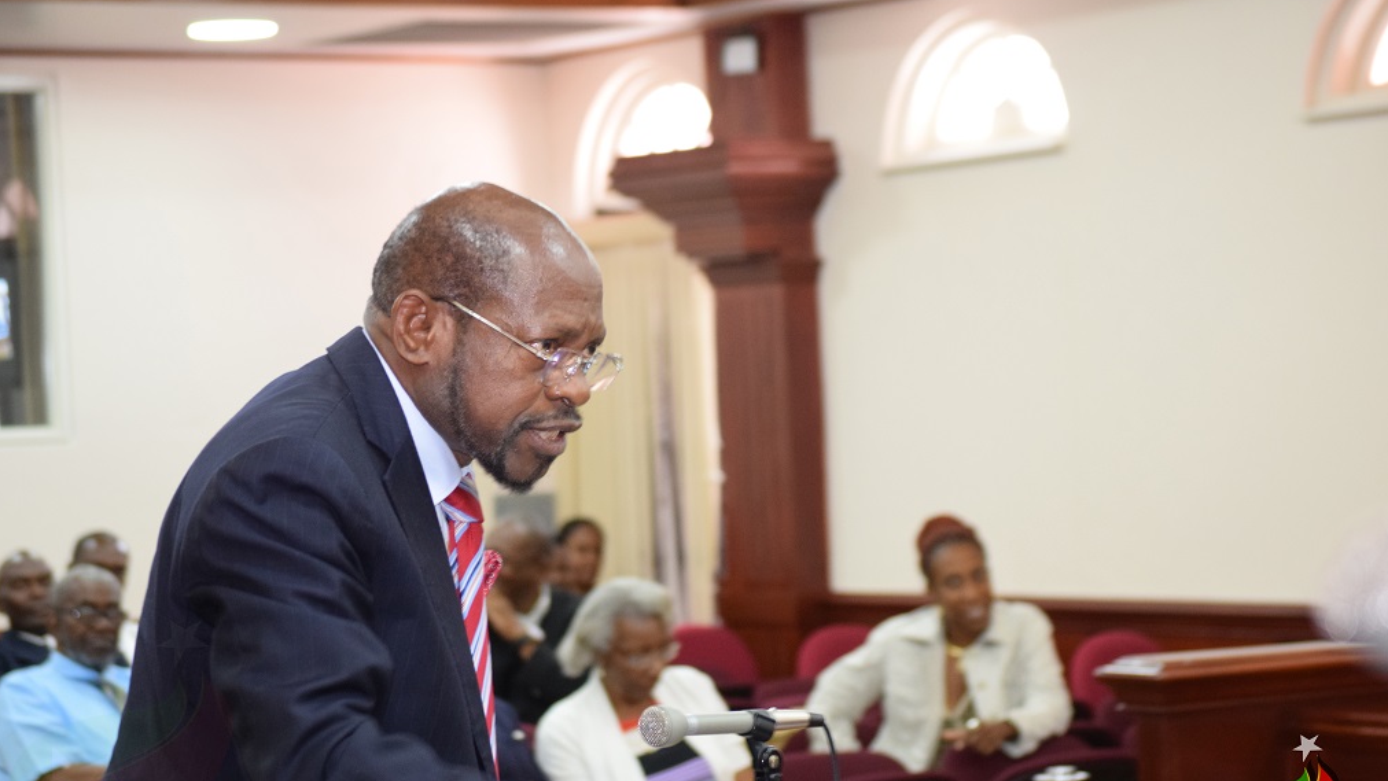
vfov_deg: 10.9
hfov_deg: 19.3
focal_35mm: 111
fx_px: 4086
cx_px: 692
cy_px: 457
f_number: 5.6
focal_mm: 70
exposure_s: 1/60
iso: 1600
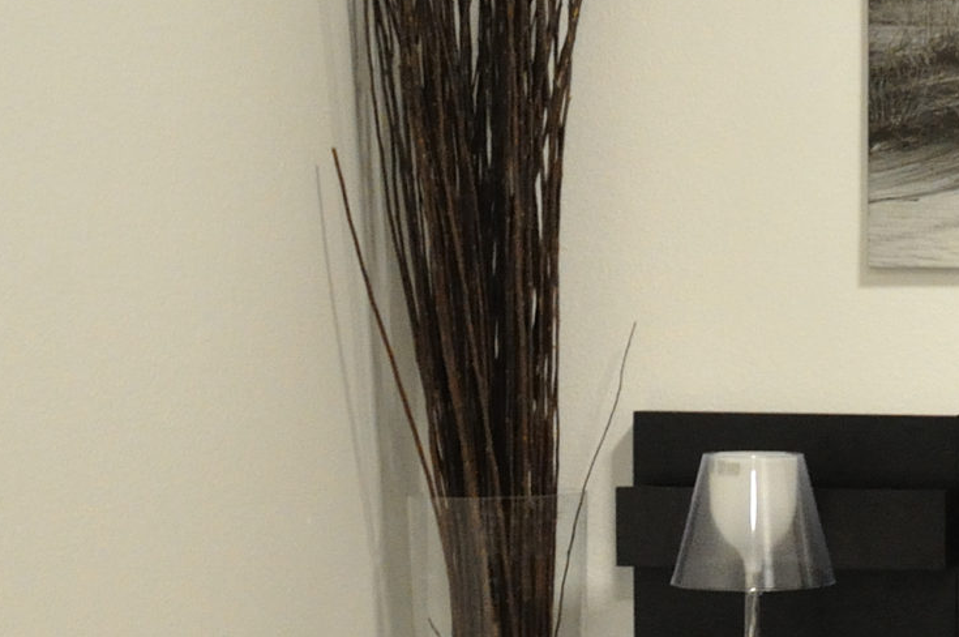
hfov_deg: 18.4
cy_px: 505
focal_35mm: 94
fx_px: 2501
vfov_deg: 14.4
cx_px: 1570
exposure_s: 1/20
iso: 2000
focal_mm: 18
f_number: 5
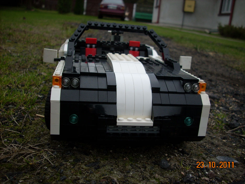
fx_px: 262
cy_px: 92
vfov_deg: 38.7
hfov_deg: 50.1
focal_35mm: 37
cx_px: 122
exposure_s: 1/162
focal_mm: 6.2
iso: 64
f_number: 2.8
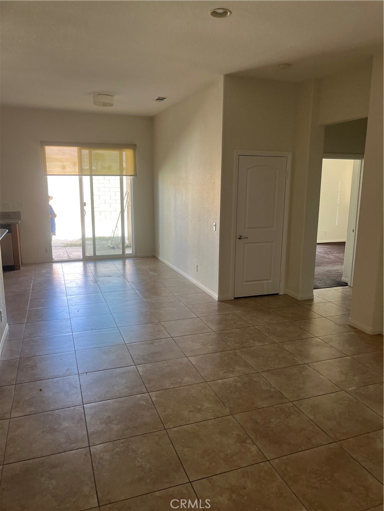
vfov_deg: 67.3
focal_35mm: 26
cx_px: 192
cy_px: 256
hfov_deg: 53.1
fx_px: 385
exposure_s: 1/121
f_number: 1.6
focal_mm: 5.1
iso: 100
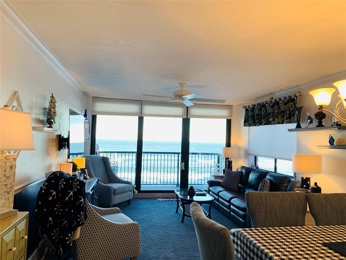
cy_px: 130
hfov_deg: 67.3
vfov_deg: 53.1
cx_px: 173
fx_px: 260
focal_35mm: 26
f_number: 1.8
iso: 50
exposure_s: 1/120
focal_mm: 4.25
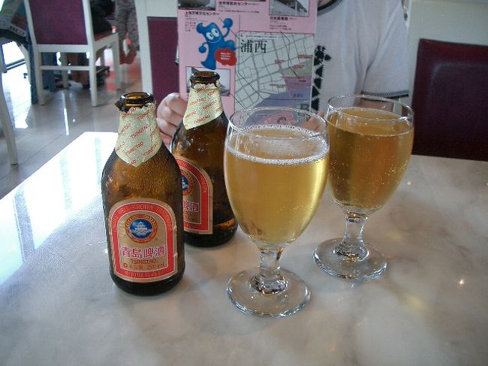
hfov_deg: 52.6
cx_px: 244
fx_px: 493
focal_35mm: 35
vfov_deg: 40.7
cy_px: 183
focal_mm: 5.8
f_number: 2.6
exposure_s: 1/60
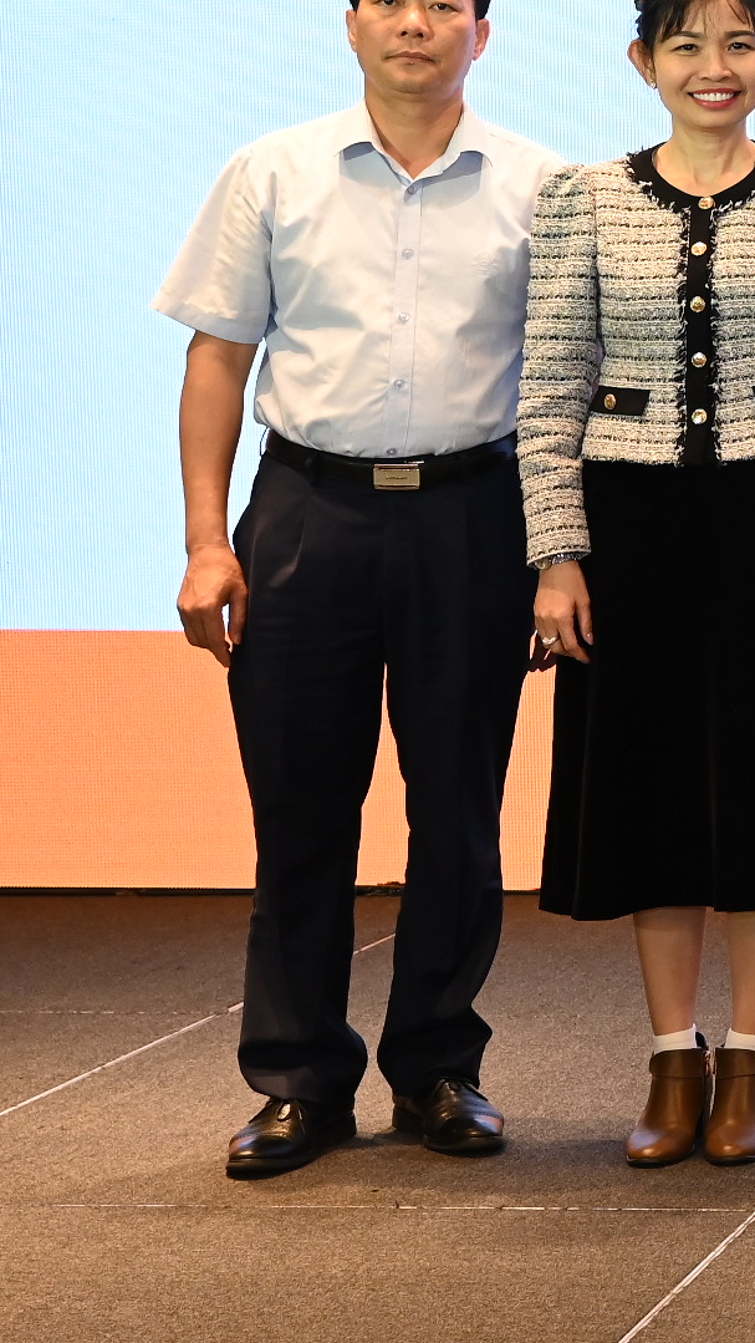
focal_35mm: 91
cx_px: 1695
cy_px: 265
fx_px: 3238
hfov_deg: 11.4
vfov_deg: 23.1
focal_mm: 31
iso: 1600
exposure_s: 1/80
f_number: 4.5
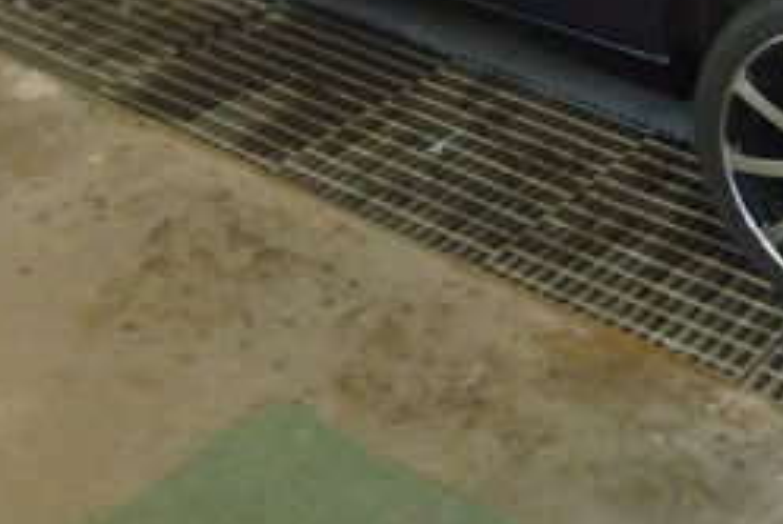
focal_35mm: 67
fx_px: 1459
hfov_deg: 29.1
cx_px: 669
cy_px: -101
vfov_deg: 19.2
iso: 400
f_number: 2.8
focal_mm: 4.4
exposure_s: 1/20
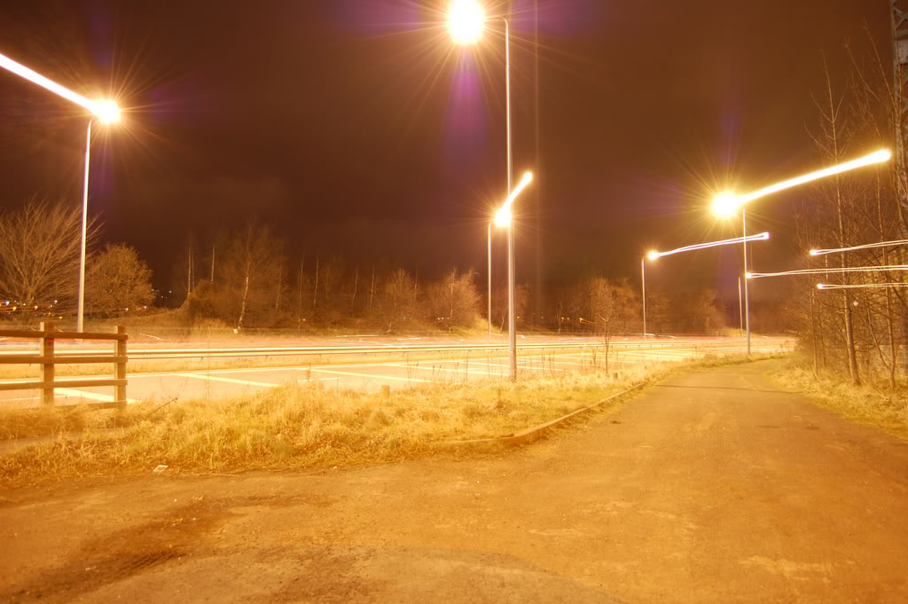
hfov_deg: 67.4
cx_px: 454
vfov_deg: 47.9
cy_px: 302
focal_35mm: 27
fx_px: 680
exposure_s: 10
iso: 200
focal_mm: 18
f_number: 4
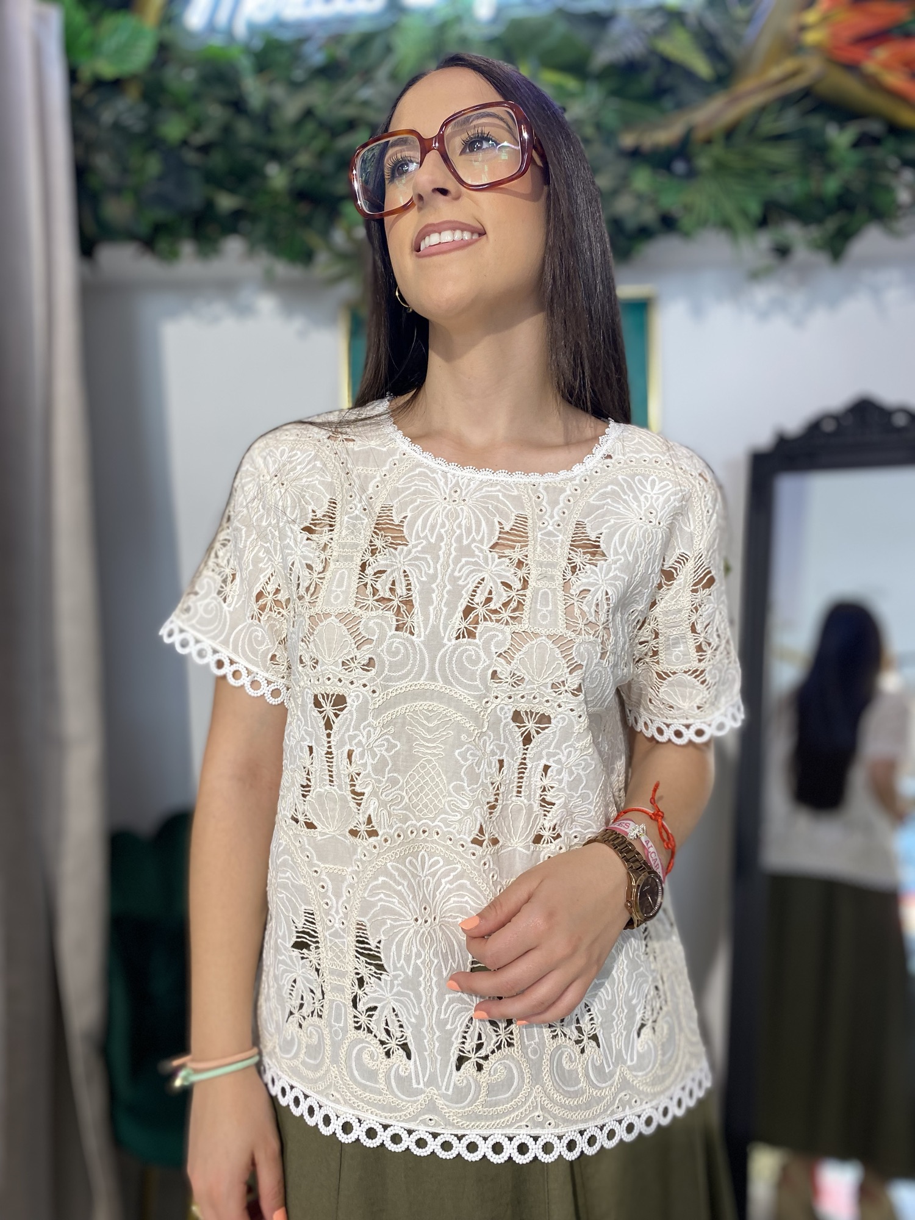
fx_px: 916
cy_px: 610
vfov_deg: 67.3
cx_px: 458
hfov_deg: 53.1
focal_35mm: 26
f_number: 1.8
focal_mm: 4.25
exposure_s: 1/100
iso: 50
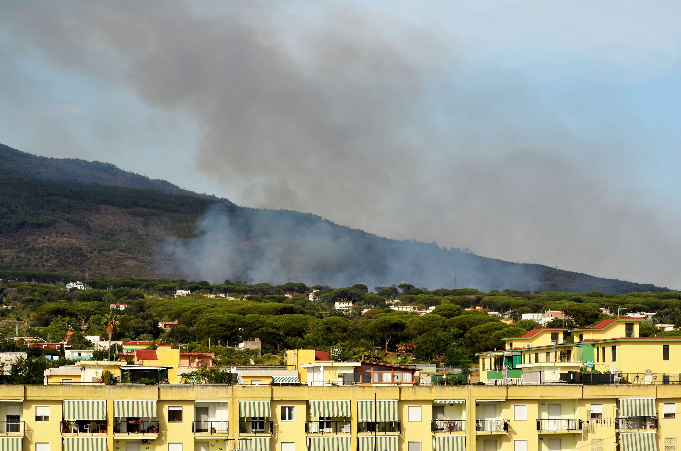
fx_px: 1558
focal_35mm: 82
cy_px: 226
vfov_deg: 16.5
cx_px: 340
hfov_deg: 24.7
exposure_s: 1/250
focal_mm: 55
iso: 100
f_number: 8
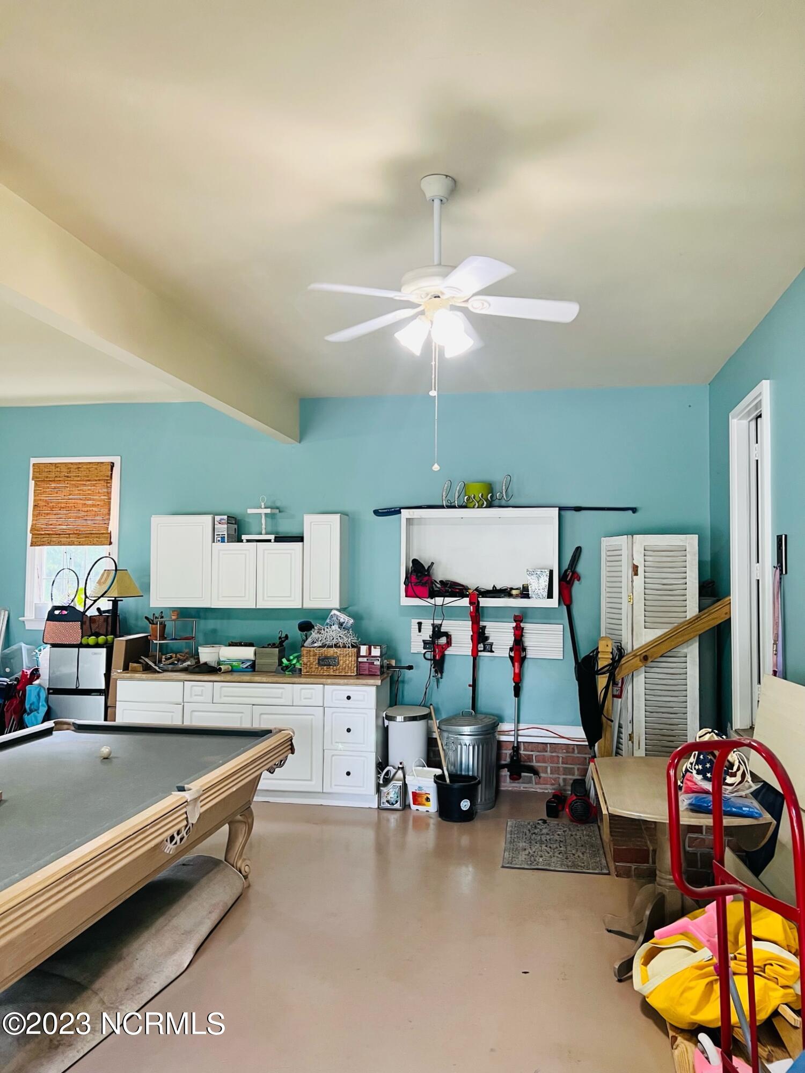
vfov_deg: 67.3
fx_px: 806
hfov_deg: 53.1
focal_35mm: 26
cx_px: 402
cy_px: 536
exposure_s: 1/60
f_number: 1.5
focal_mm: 5.7
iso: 100
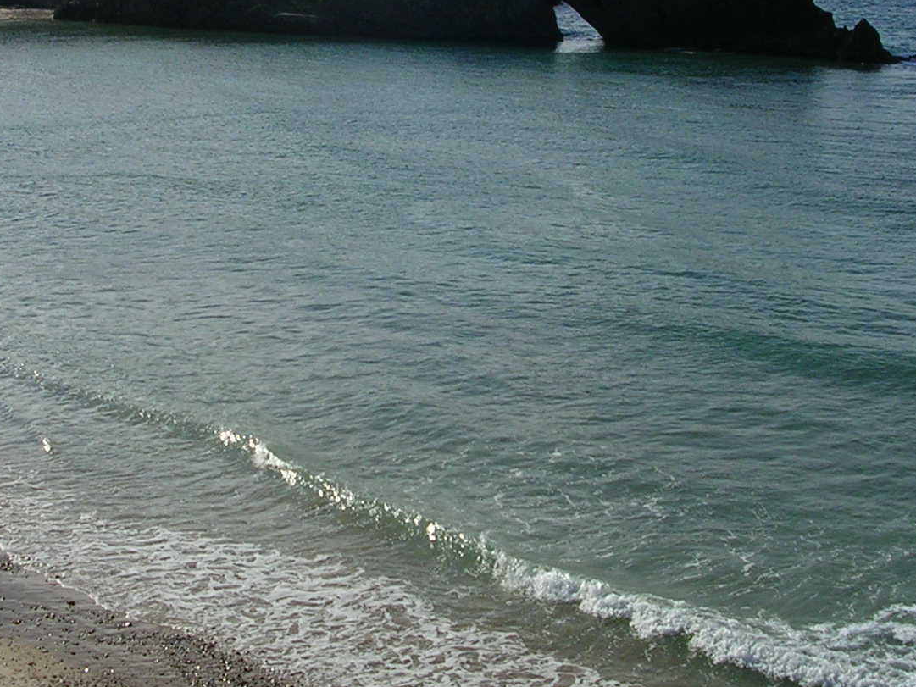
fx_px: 1905
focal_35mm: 72
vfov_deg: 20.3
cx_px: 414
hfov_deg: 27.0
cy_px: 180
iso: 50
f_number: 5.6
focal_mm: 5.8
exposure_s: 1/562
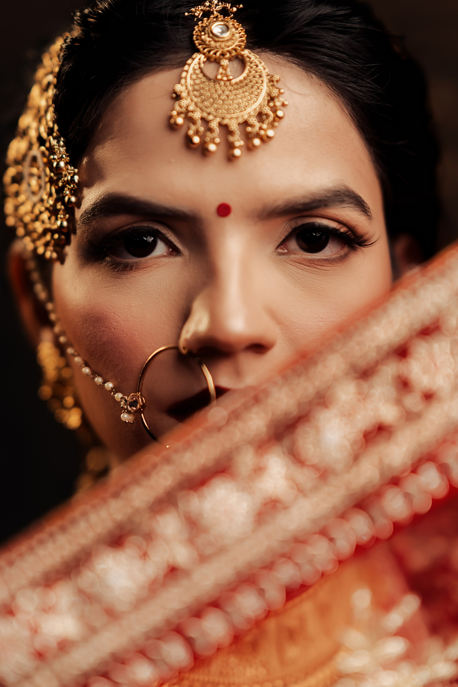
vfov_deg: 23.6
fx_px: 1641
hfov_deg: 15.9
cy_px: 340
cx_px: 230
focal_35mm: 86
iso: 320
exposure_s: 1/250
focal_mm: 85
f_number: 1.4
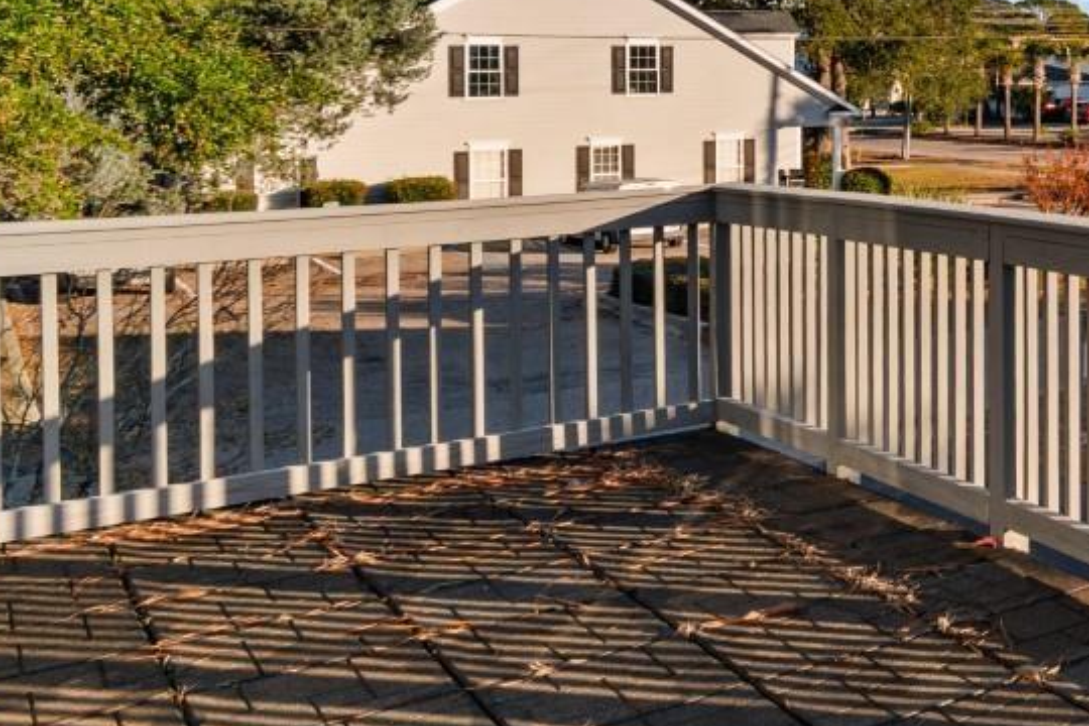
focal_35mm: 45
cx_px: 1575
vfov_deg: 28.3
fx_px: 1361
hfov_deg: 29.5
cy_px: 24
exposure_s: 1/80
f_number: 4.5
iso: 100
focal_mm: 10
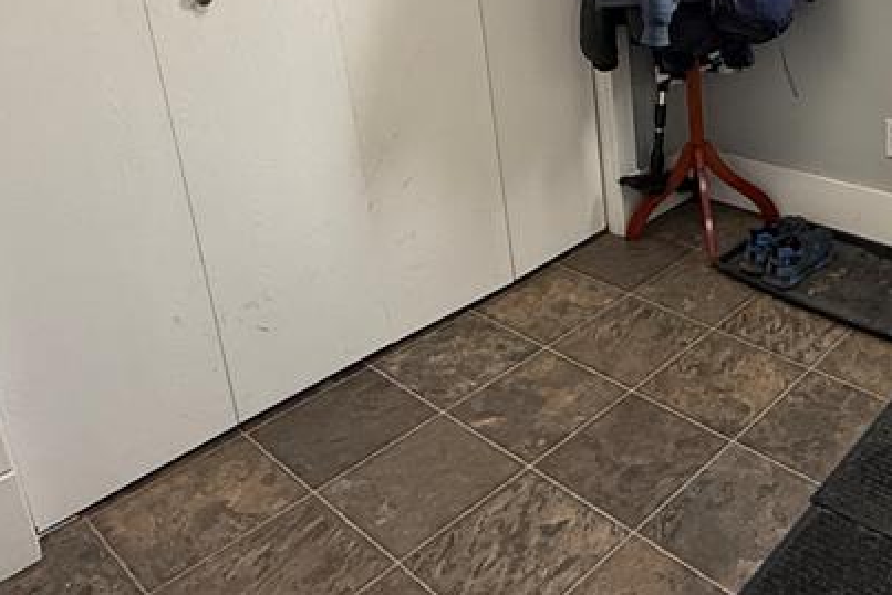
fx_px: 917
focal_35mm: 37
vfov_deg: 33.6
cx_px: 755
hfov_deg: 48.0
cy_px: 35
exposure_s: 1/60
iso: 200
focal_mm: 2.22
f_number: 2.2
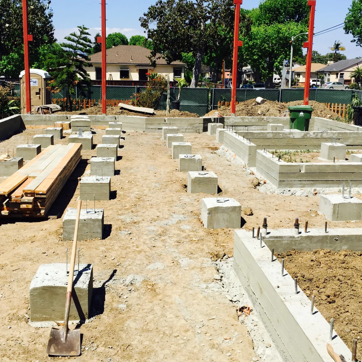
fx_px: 461
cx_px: 179
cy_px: 158
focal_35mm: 39
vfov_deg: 42.8
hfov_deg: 42.8
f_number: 2.2
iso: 32
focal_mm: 4.15
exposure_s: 1/2326
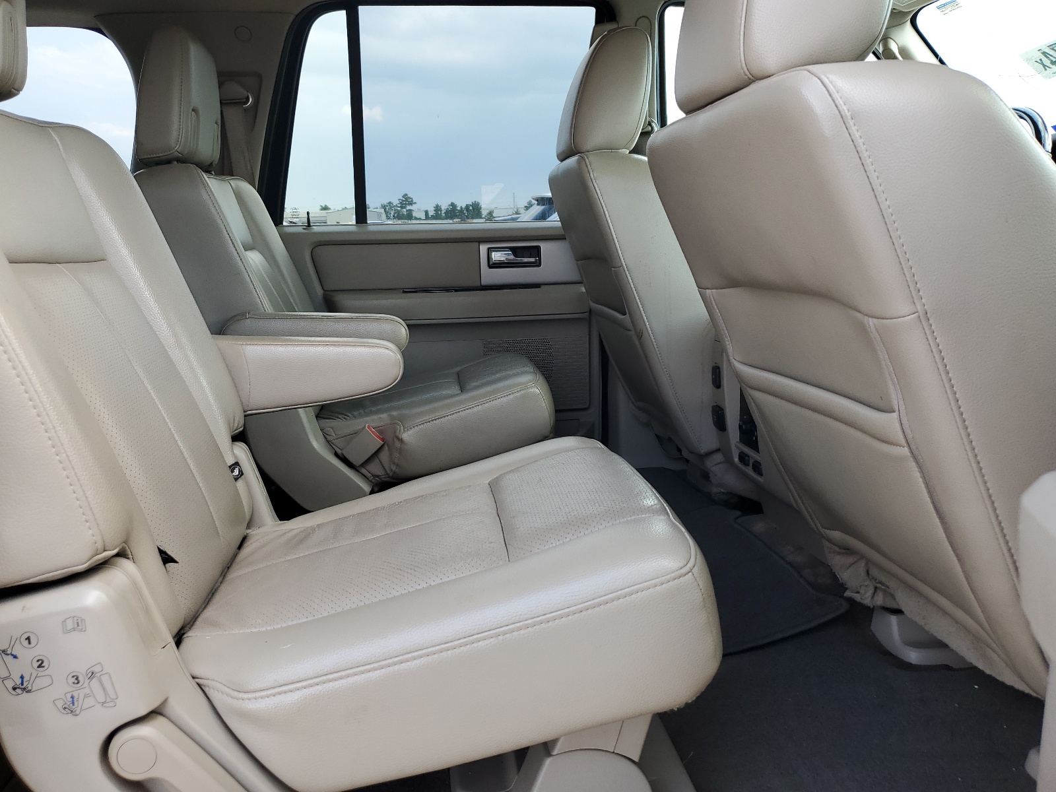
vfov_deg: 53.1
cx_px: 528
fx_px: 793
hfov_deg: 67.3
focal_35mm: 26
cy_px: 396
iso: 50
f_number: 1.5
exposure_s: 1/250
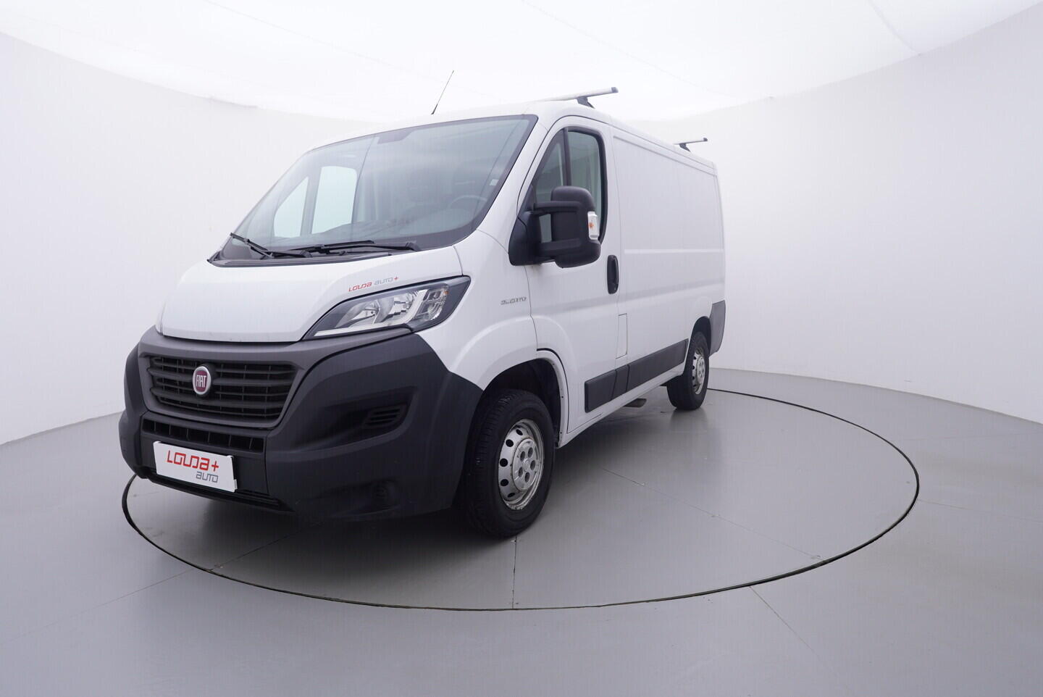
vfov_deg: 56.2
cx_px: 522
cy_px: 348
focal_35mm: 22
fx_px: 652
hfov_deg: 77.3
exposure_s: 1/80
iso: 200
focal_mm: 15
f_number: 5
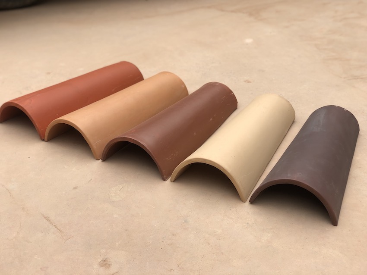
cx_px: 184
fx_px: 551
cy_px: 138
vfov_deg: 28.0
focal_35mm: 52
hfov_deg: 36.8
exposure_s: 1/200
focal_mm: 6
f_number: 2.4
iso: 16
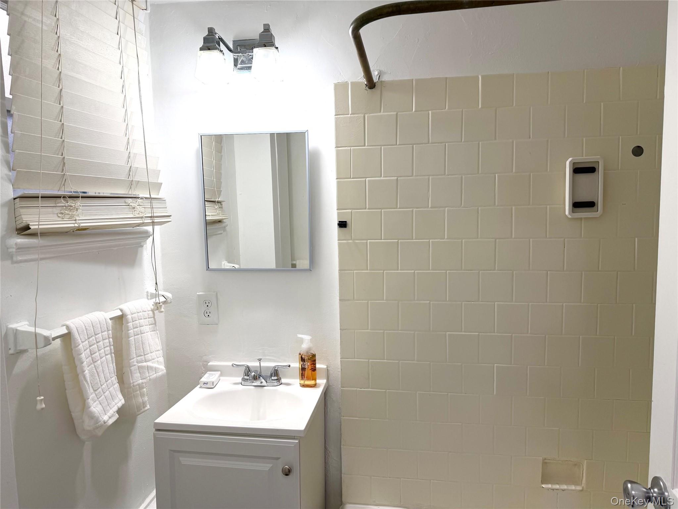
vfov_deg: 56.8
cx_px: 339
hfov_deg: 71.6
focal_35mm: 24
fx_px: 470
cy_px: 254
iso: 80
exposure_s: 1/176
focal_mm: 6.76
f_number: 1.78
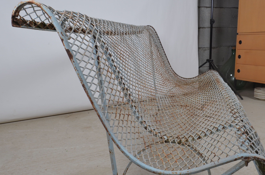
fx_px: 279
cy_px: 108
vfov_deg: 34.7
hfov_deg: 50.6
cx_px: 150
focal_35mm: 38
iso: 100
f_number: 14
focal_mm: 18
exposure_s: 1/125
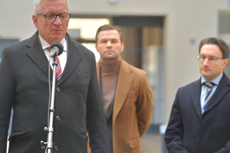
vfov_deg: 11.0
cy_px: 72
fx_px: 798
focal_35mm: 125
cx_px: 123
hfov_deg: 16.4
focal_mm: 105
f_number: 2.8
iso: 200
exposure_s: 1/400
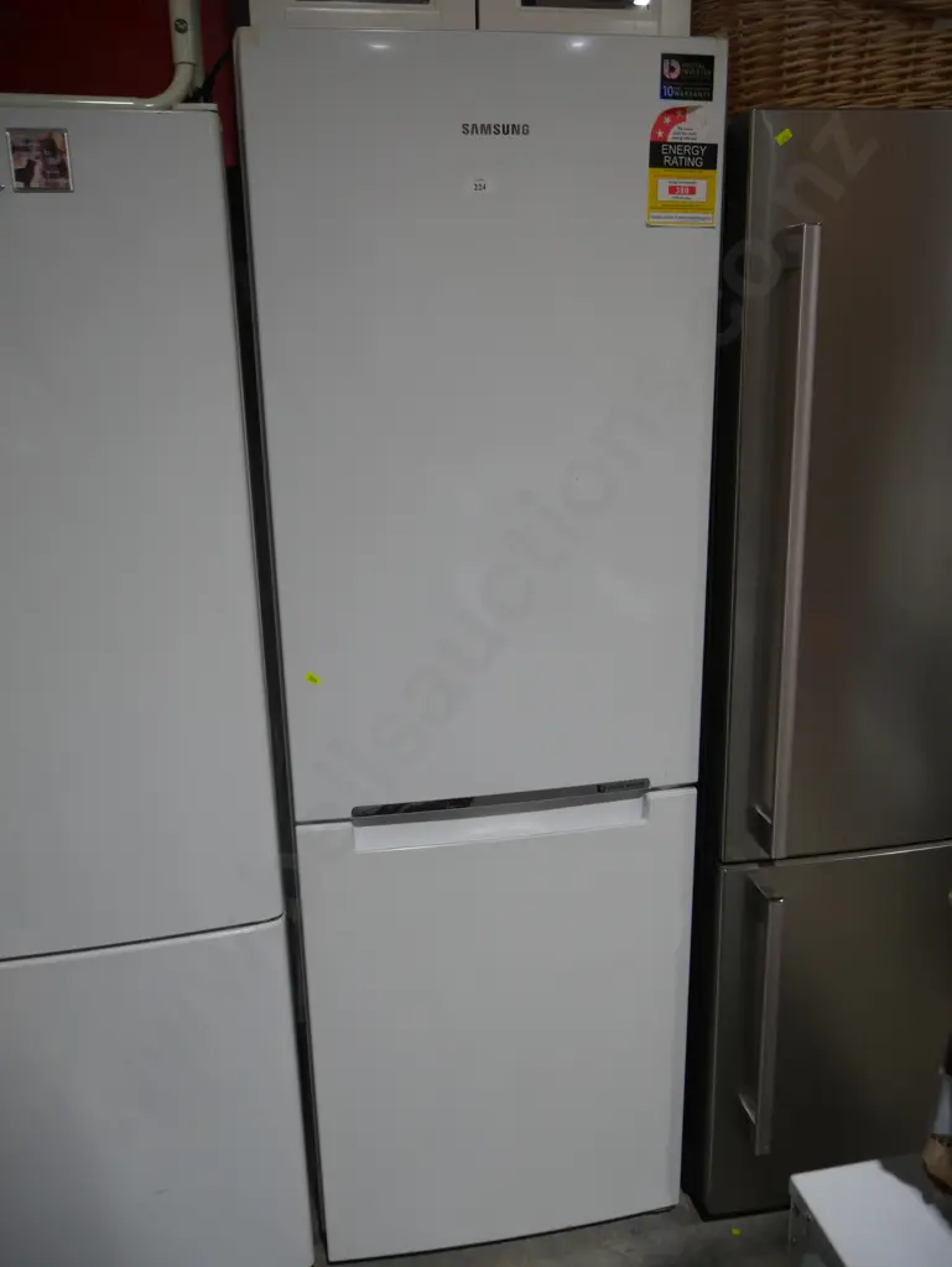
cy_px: 634
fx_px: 1026
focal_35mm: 28
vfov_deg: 63.4
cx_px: 476
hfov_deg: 49.8
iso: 200
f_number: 3.5
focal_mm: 14
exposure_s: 1/100
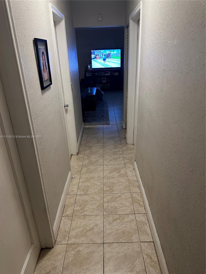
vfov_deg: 71.6
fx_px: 190
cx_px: 103
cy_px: 137
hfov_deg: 56.8
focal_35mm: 24
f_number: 1.78
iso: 320
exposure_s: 1/60
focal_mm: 6.86
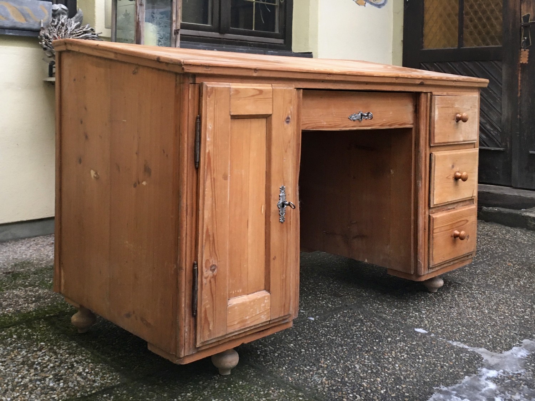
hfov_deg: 61.7
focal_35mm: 29
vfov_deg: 48.2
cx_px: 268
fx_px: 448
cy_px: 200
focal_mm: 4.15
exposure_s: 1/33
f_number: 2.2
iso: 160
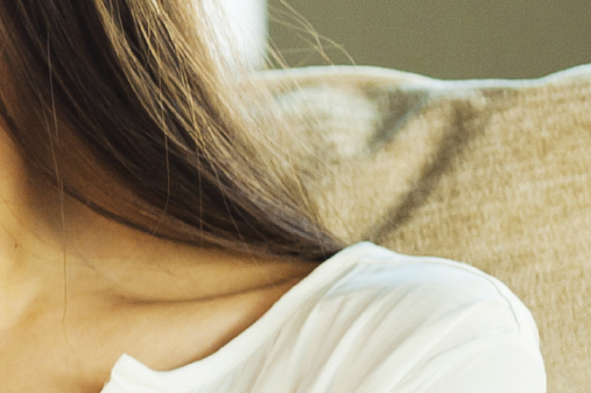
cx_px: -807
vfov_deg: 2.5
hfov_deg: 3.7
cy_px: 259
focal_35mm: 547
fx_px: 8971
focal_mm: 102
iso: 320
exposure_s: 1/80
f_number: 2.8
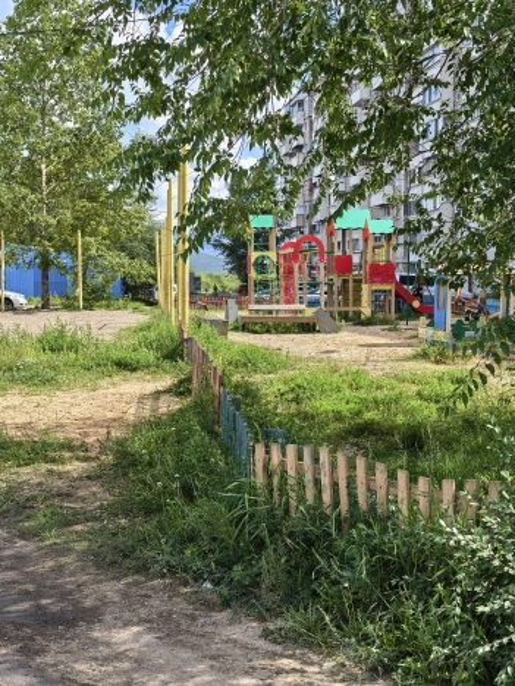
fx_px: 952
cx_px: 258
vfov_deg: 39.7
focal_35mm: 48
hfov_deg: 30.3
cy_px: 343
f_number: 2
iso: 50
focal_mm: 8.5
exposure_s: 1/2577
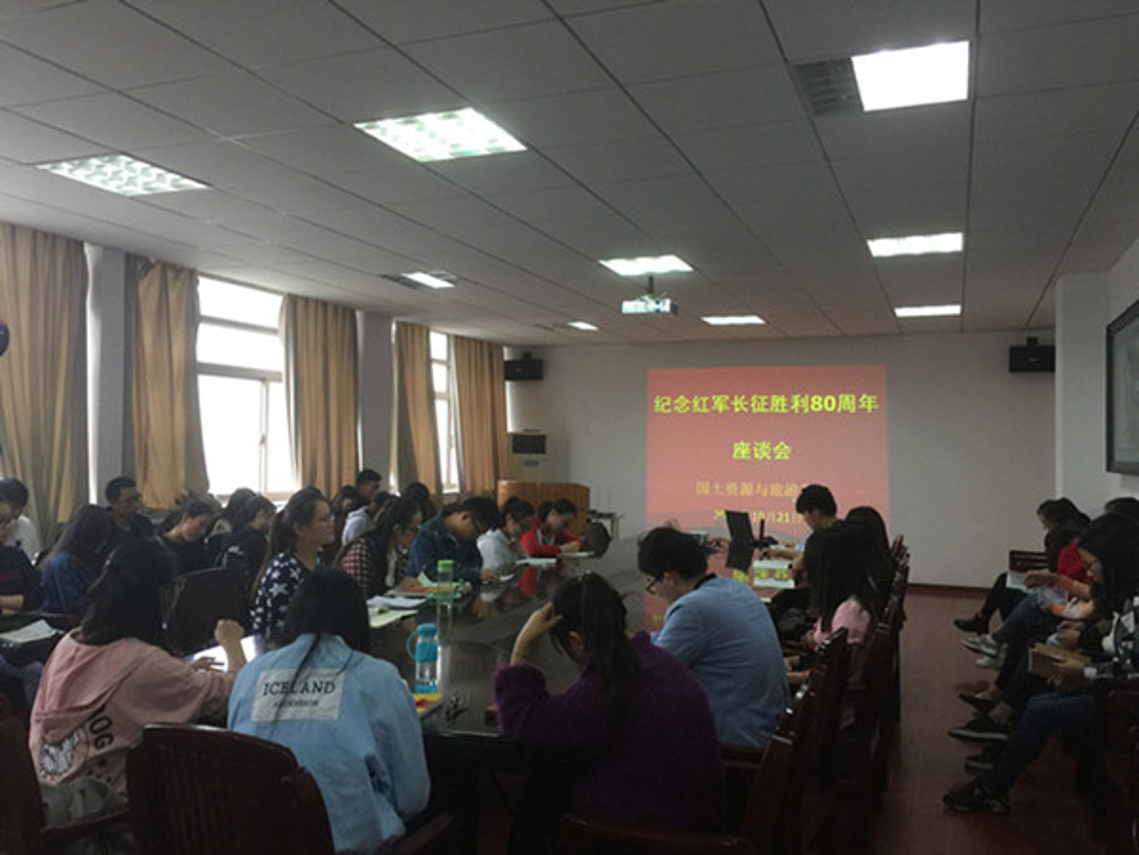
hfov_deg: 61.7
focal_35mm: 29
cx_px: 570
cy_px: 428
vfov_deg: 48.2
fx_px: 954
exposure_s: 1/33
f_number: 2.2
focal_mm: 4.15
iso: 64
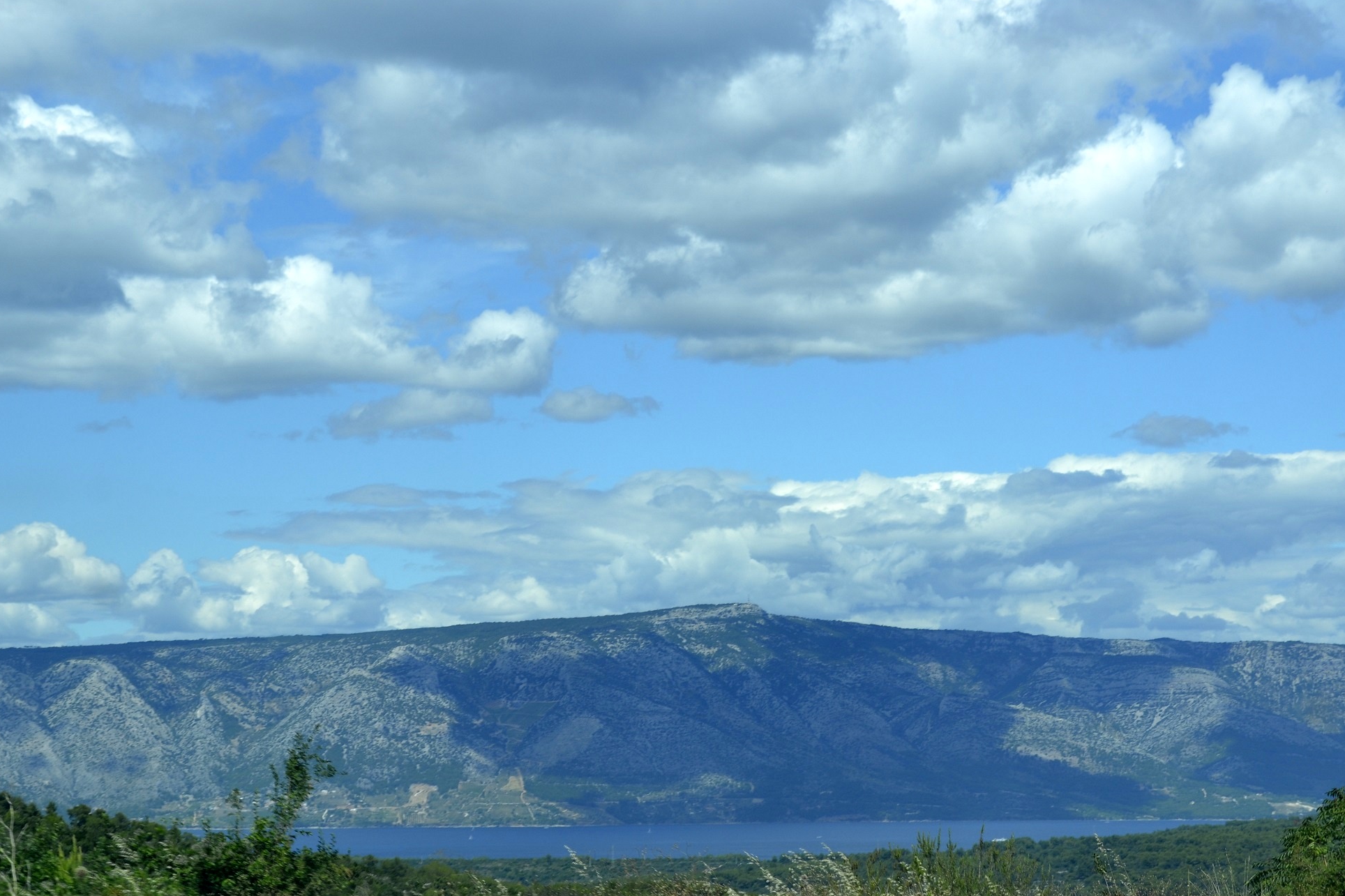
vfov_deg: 13.9
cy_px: 519
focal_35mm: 99
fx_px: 3683
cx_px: 741
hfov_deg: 20.7
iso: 100
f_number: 8
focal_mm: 55
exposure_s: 1/250
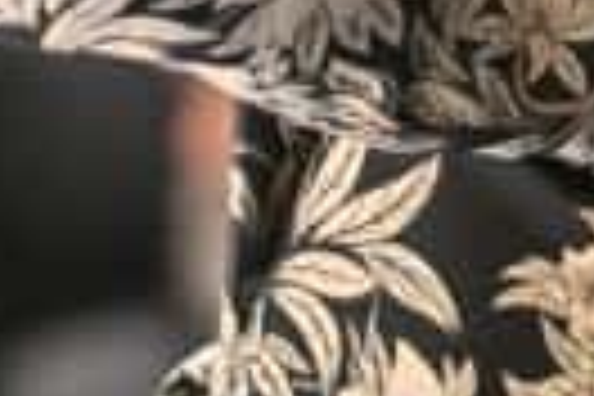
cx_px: 472
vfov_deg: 0.9
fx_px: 25622
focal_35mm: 1553
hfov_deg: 1.3
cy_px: -722
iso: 320
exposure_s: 1/250
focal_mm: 200
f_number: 2.8
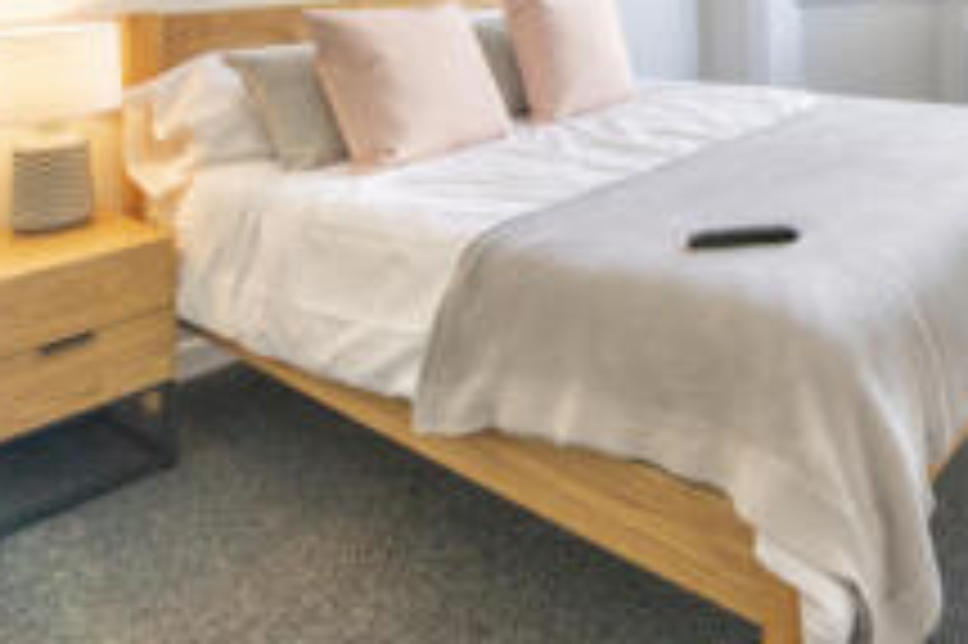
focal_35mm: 31
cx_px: 869
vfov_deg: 36.4
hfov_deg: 53.0
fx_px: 833
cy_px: -47
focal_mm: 14
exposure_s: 1/10
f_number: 11
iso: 160
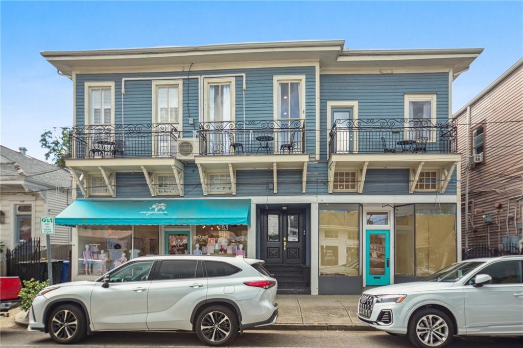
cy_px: 174
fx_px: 348
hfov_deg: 73.8
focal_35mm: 24
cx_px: 262
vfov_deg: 53.1
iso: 1250
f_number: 4.5
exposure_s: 1/1000
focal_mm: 24
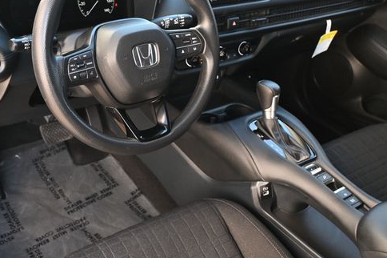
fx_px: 448
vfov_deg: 31.9
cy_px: 88
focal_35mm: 42
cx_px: 150
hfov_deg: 46.4
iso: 800
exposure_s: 1/125
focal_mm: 21
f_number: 4
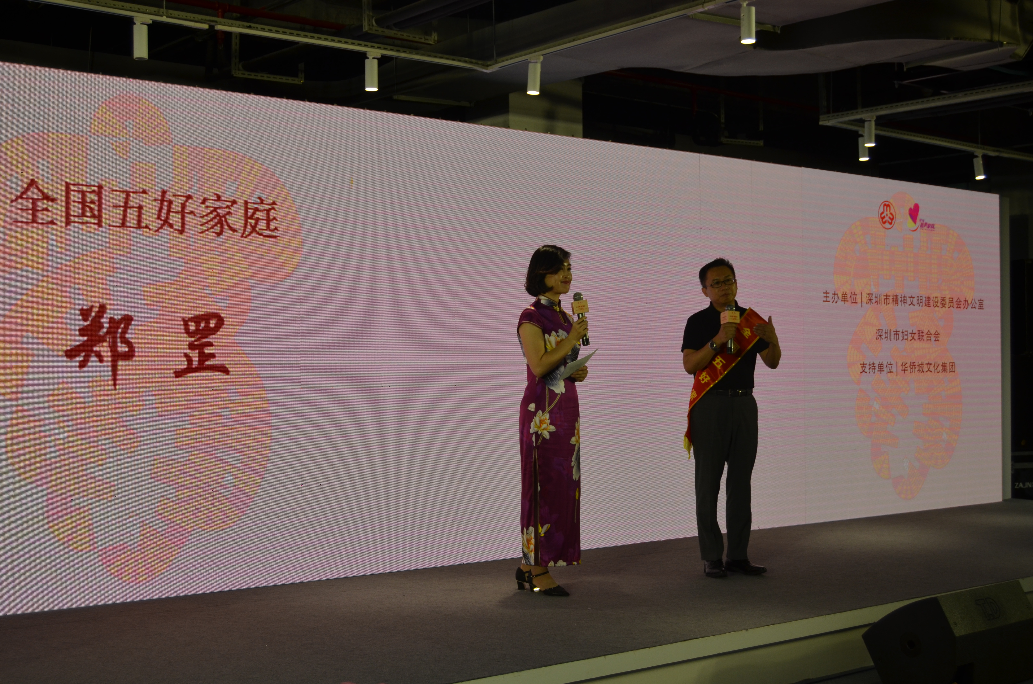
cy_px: 342
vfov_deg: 28.0
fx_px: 1374
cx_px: 516
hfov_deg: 41.2
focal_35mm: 48
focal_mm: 32
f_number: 5.6
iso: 360
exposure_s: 1/125
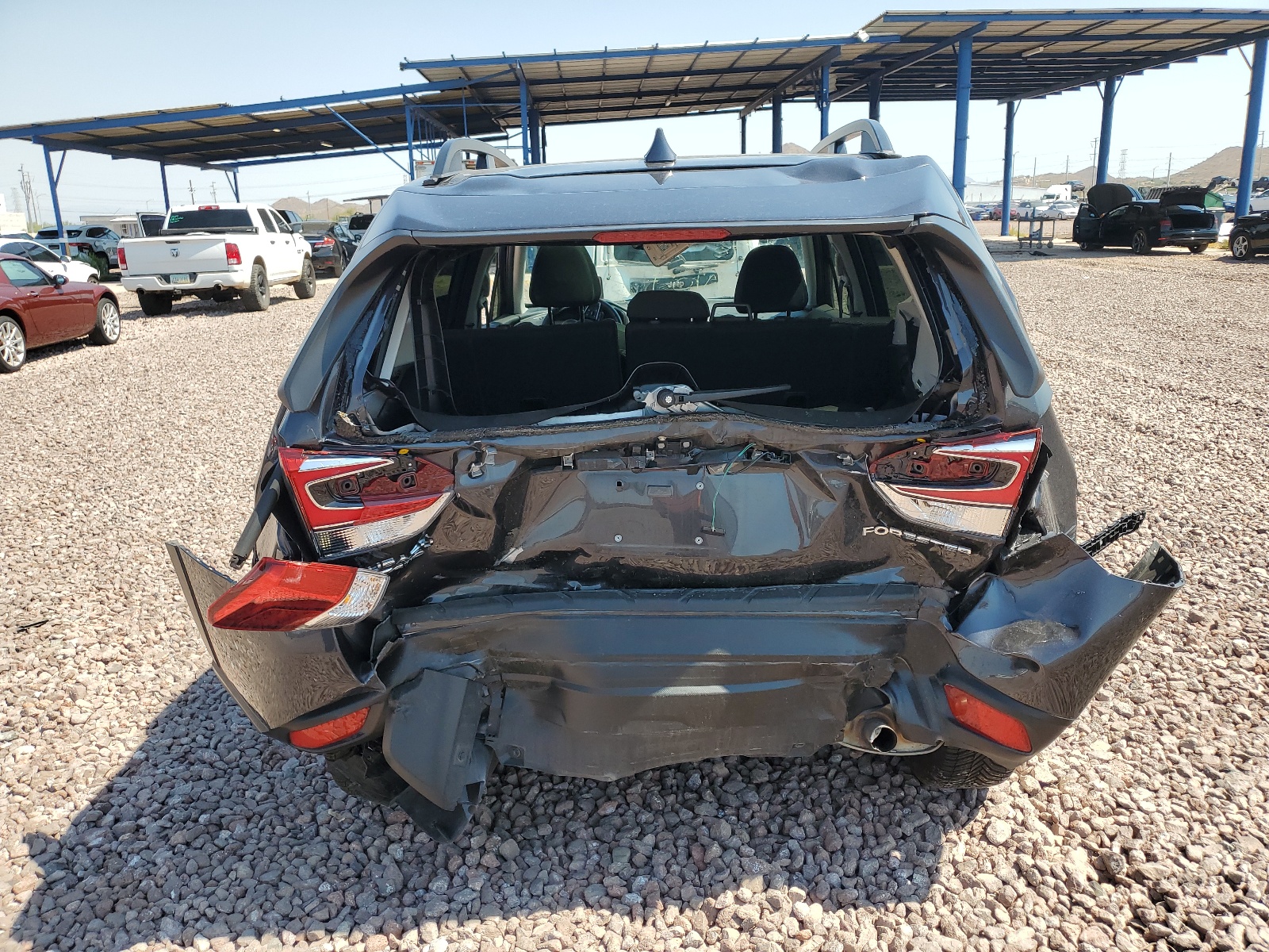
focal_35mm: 26
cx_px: 634
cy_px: 476
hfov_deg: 67.3
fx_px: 953
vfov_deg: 53.1
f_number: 1.5
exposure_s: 1/1667
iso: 50
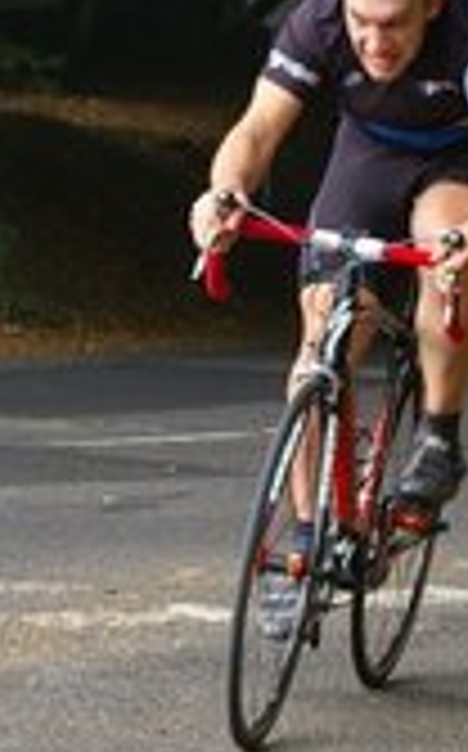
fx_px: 4940
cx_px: 248
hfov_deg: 5.4
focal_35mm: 241
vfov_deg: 8.7
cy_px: 371
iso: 400
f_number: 6.7
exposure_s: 1/125
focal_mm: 55
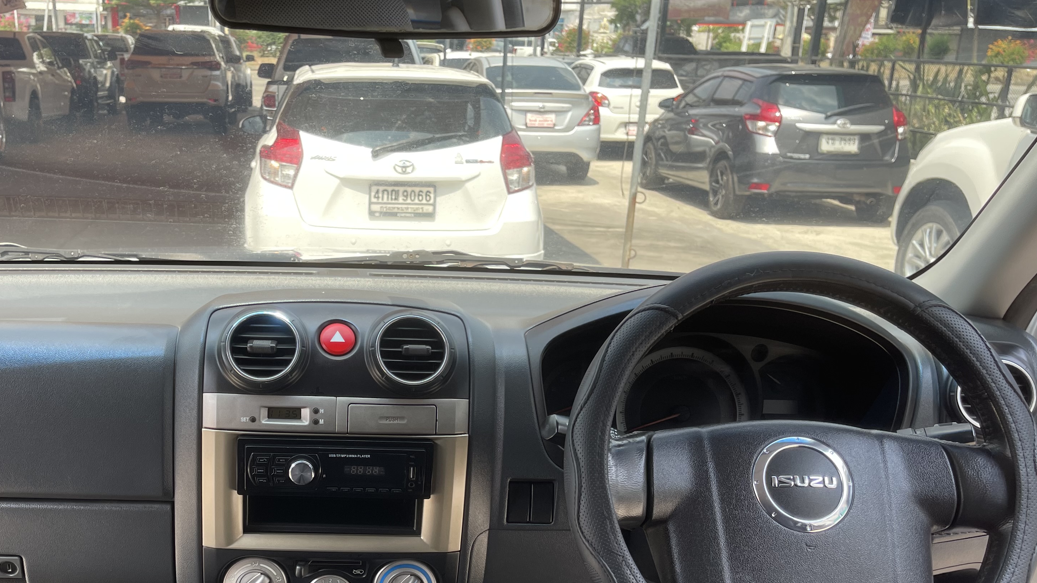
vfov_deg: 30.6
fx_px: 1045
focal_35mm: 38
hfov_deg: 51.6
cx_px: 331
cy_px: 444
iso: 32
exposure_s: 1/169
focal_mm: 5.1
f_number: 1.6
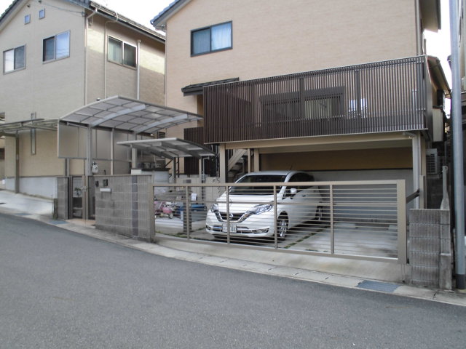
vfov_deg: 48.2
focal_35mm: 29
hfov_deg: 61.7
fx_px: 390
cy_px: 174
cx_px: 233
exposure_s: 1/100
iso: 100
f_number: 3.7
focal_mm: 5.3
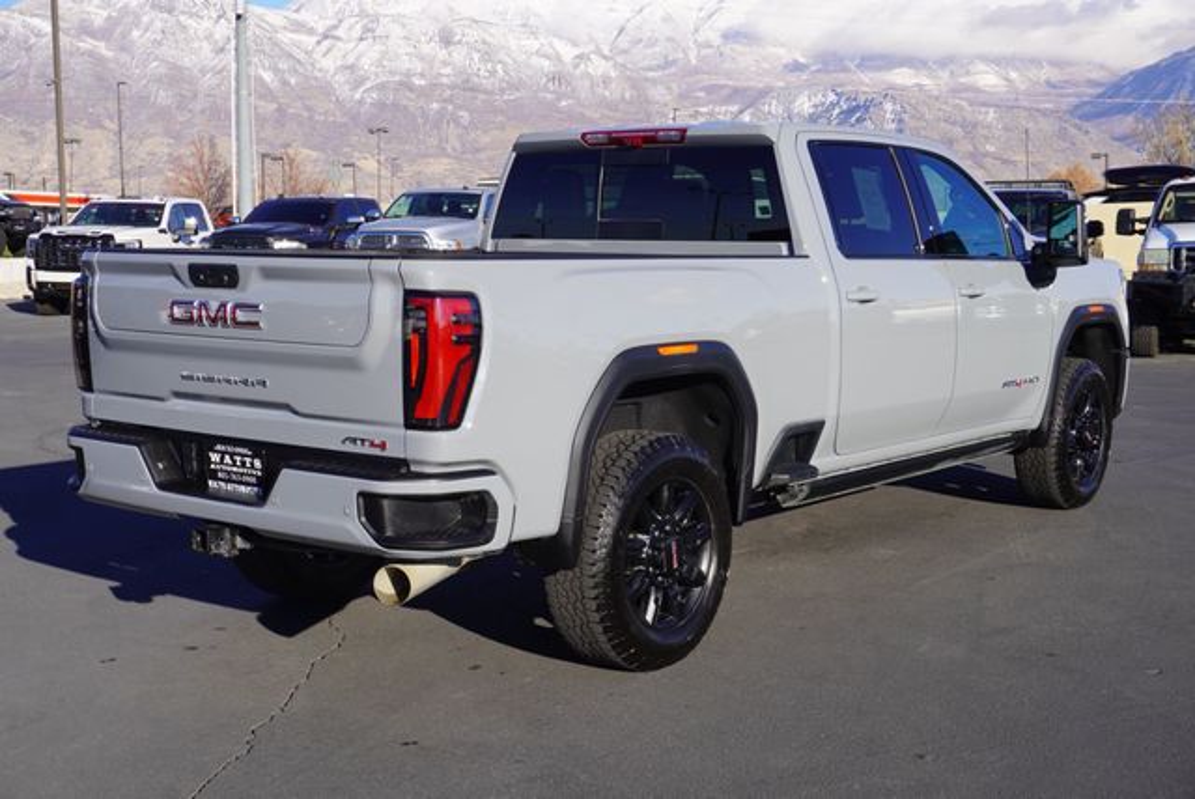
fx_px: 1545
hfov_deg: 42.3
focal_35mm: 46
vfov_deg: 29.0
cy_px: 400
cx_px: 598
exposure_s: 1/125
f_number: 10
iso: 100
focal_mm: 31
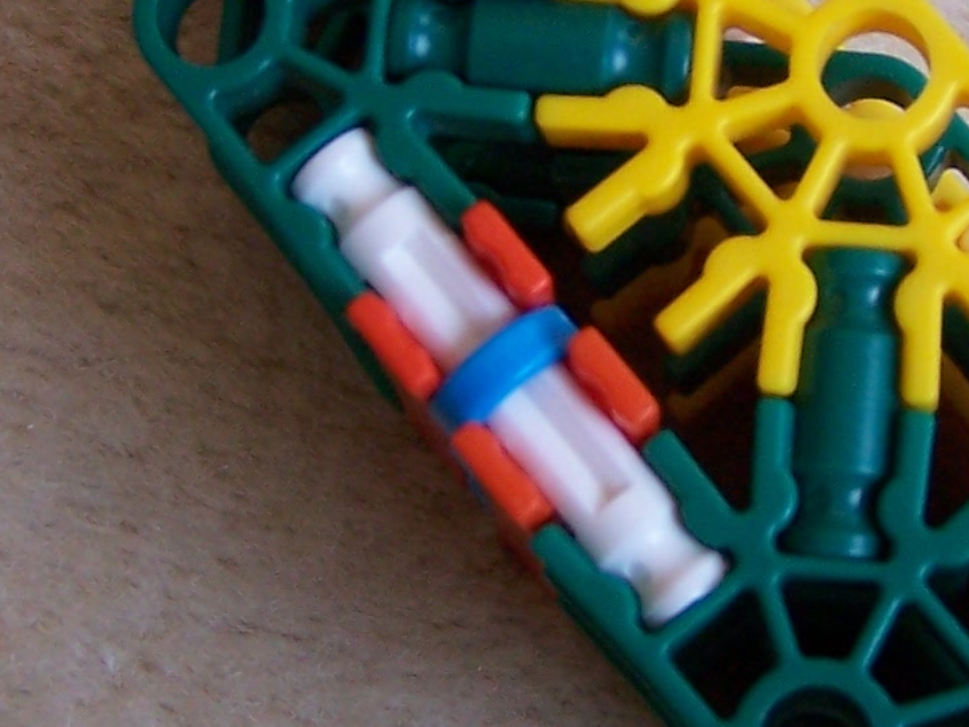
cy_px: 284
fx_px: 3387
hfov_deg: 16.2
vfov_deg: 12.2
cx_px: 720
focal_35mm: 121
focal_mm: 6.3
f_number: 2.8
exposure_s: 1/30
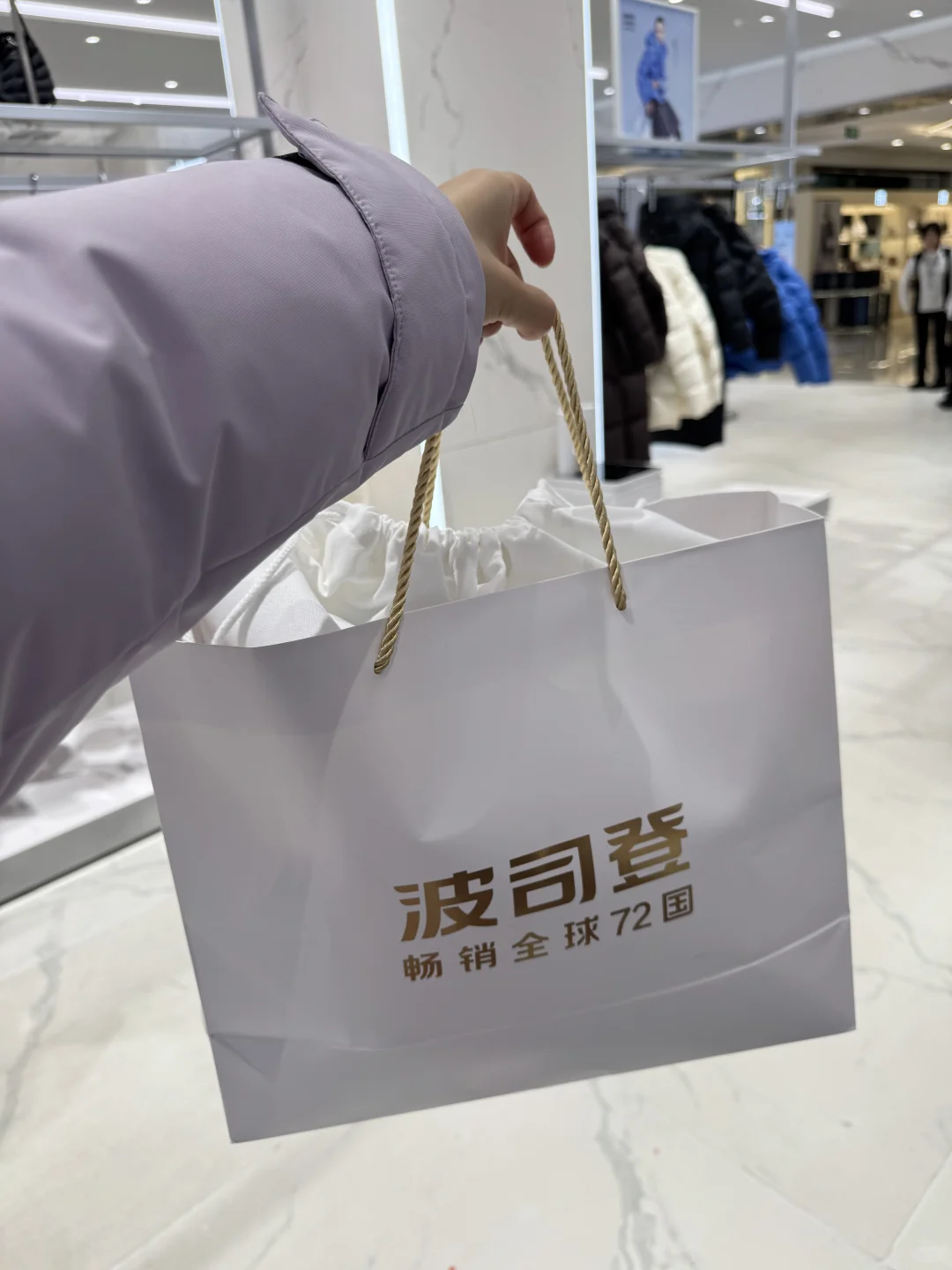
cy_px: 635
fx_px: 880
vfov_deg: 71.6
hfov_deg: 56.8
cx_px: 476
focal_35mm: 24
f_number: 1.78
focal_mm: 6.76
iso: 64
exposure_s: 1/237
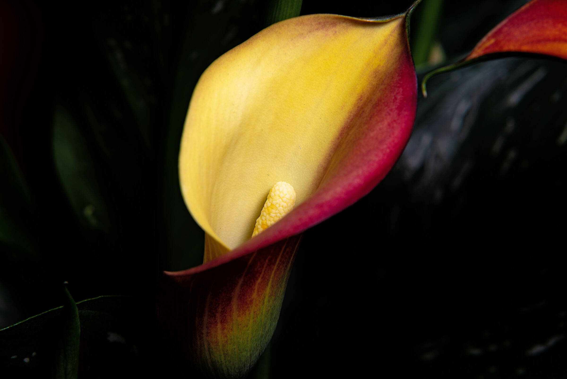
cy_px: 190
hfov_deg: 19.4
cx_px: 284
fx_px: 1654
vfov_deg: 13.1
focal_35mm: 105
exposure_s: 1/160
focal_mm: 105
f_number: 14
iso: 100
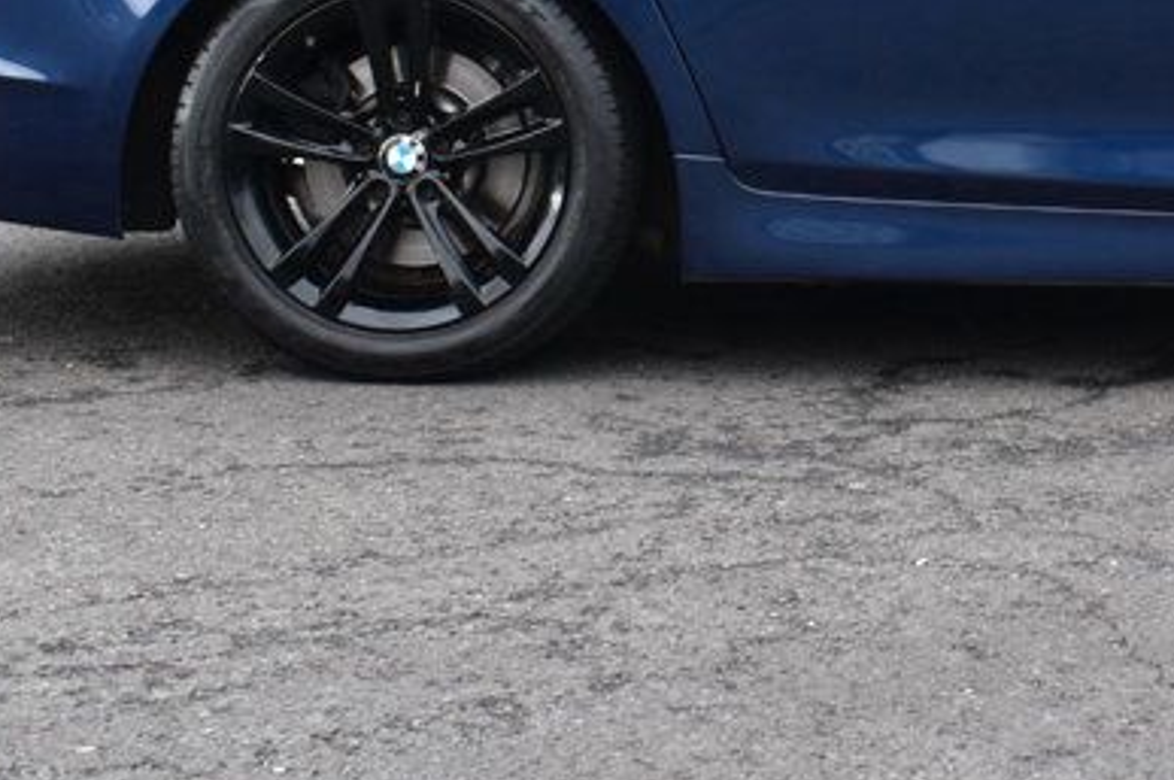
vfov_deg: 13.6
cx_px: 1271
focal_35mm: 99
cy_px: 12
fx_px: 3235
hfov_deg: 19.7
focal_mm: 25
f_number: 8
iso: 400
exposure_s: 1/50
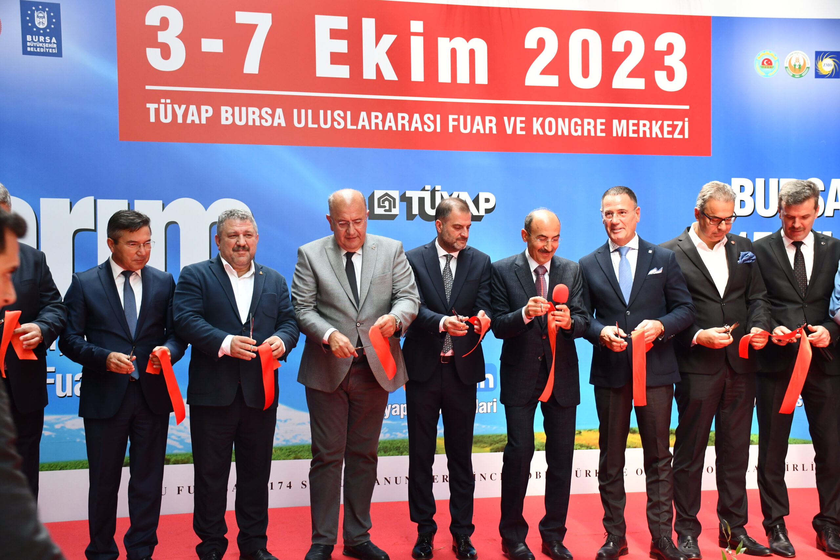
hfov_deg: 41.1
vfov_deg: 28.1
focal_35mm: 48
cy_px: 280
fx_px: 1120
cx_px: 420
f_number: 4
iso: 800
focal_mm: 32
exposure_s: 1/200
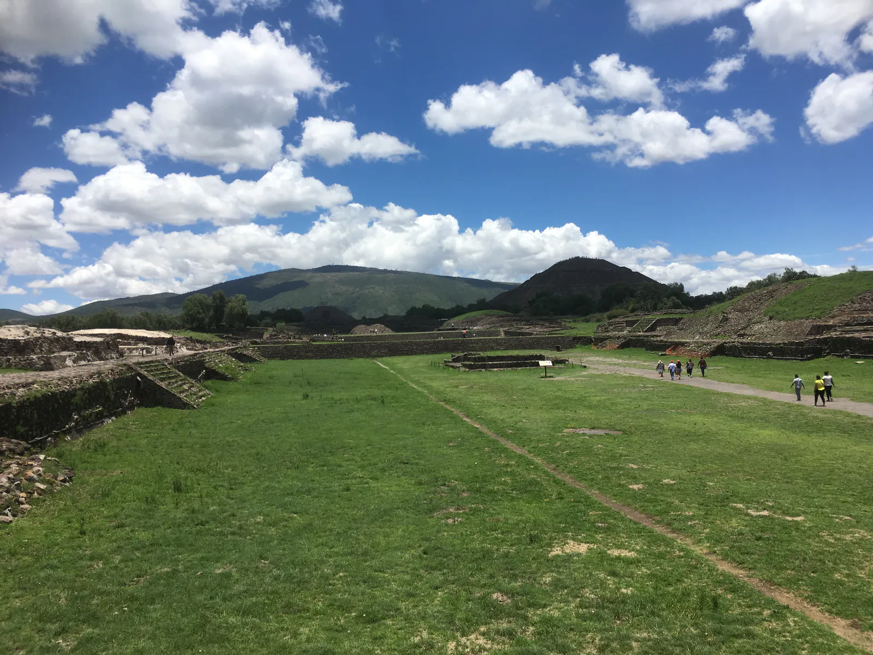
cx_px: 436
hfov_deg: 61.7
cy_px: 328
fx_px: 731
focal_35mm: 29
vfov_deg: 48.2
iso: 25
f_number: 2.2
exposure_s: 1/2404
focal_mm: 4.15
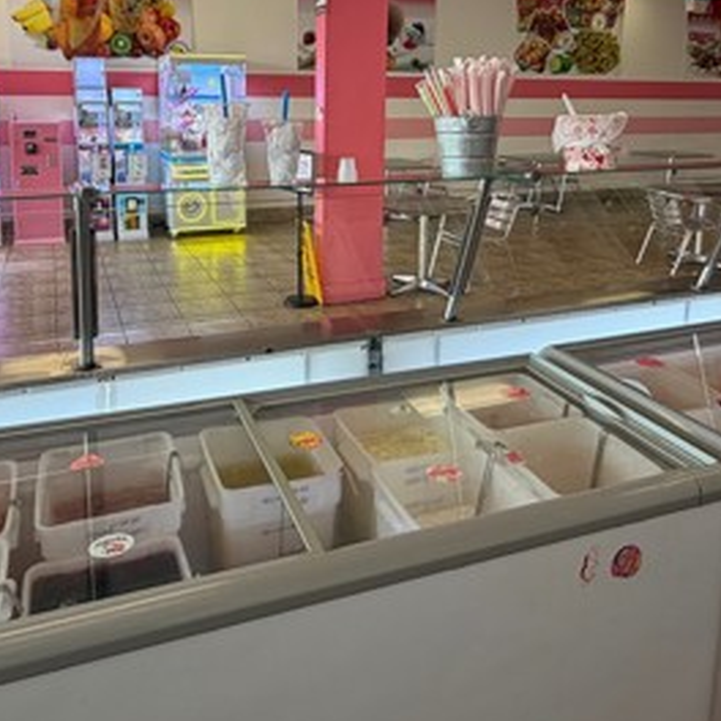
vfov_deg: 52.0
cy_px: 191
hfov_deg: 54.0
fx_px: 707
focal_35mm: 30
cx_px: 333
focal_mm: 2.22
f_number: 2.2
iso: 100
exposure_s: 1/120
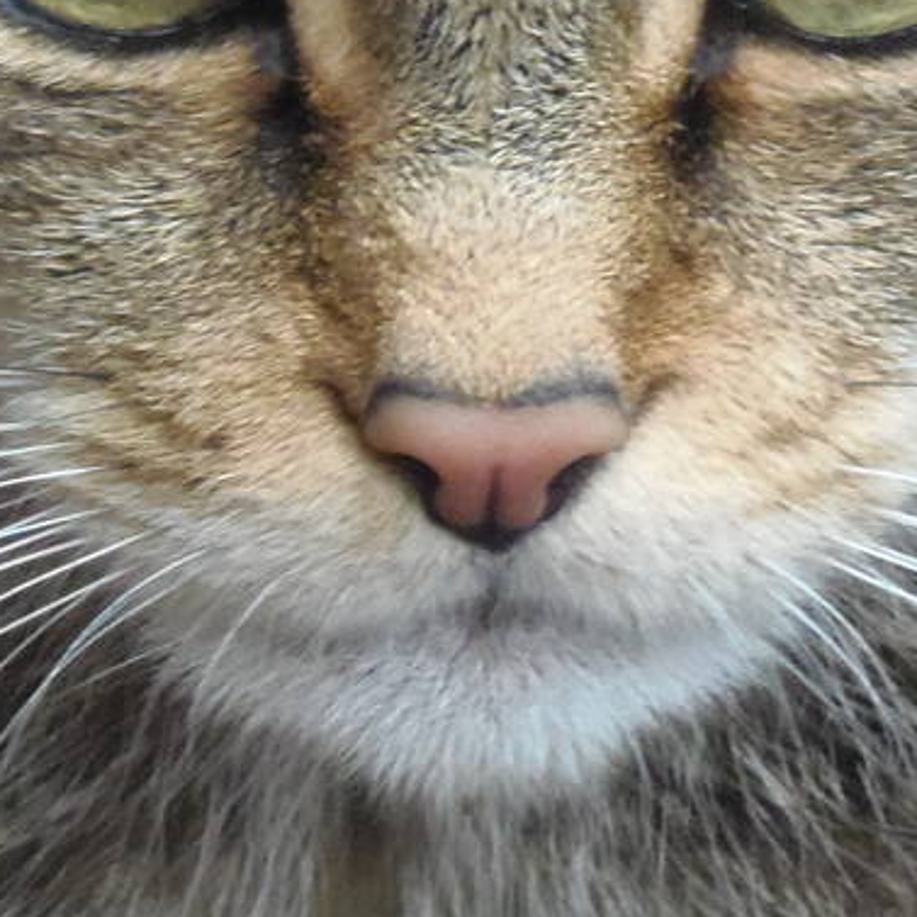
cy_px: 180
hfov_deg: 2.5
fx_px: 20680
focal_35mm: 690
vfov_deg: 2.5
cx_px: 727
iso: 400
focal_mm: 34
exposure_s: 1/40
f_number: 4.9
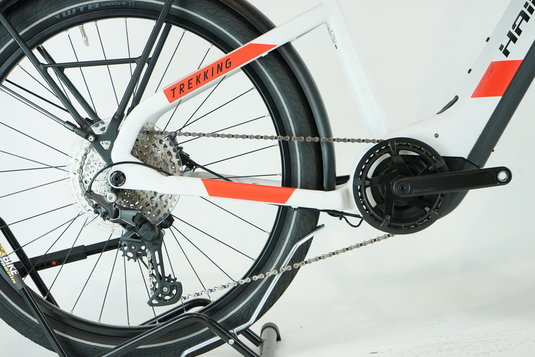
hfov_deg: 28.8
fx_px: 1040
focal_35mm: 70
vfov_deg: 19.5
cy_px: 178
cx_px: 268
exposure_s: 1/200
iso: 1600
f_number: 5.6
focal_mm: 70
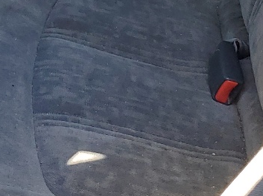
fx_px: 896
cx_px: 19
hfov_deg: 16.5
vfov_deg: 11.9
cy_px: -104
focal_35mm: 118
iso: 50
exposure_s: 1/312
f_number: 1.5
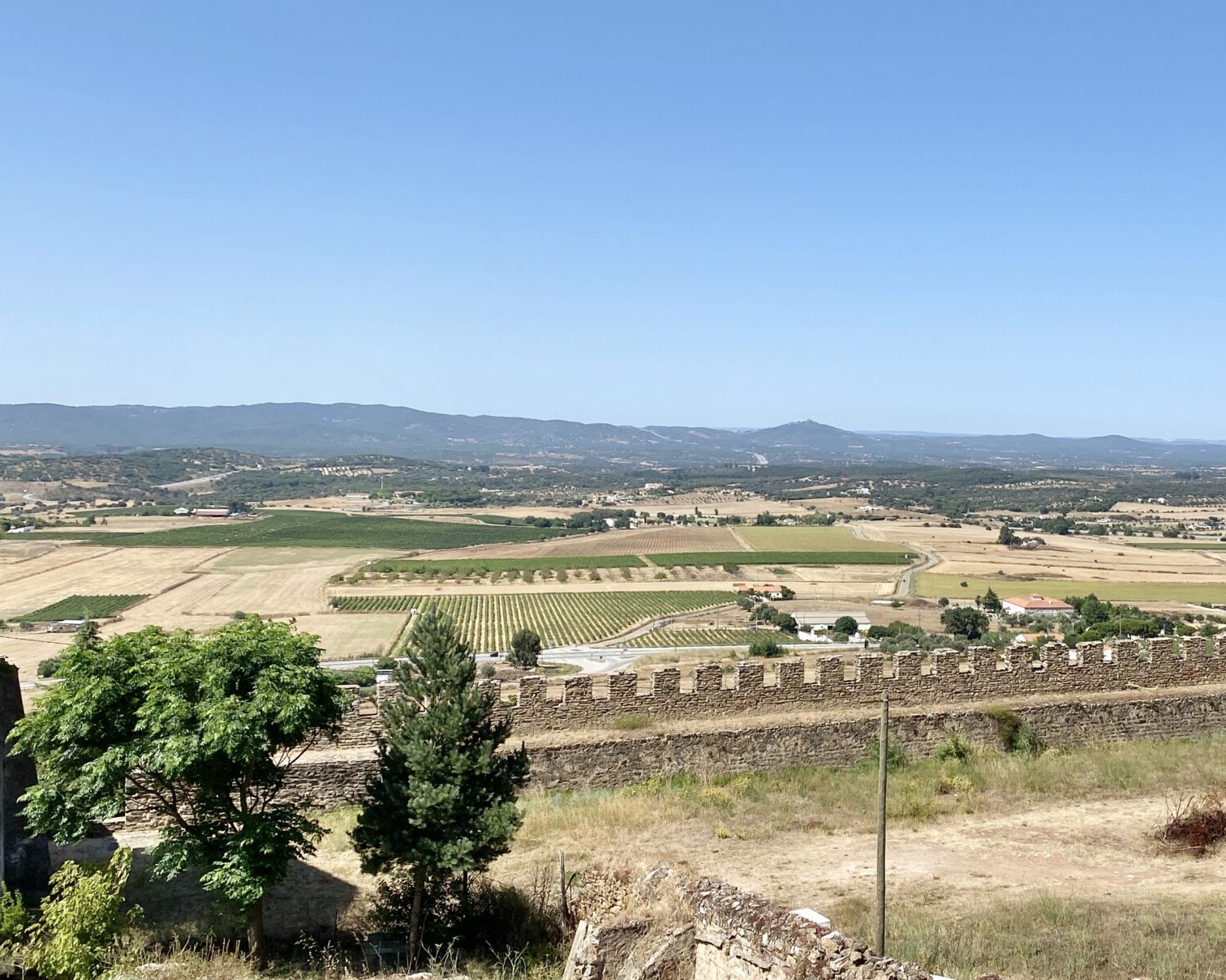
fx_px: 1560
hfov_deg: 41.8
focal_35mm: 43
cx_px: 892
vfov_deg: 34.9
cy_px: 487
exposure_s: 1/3497
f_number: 1.8
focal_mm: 4.25
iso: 32
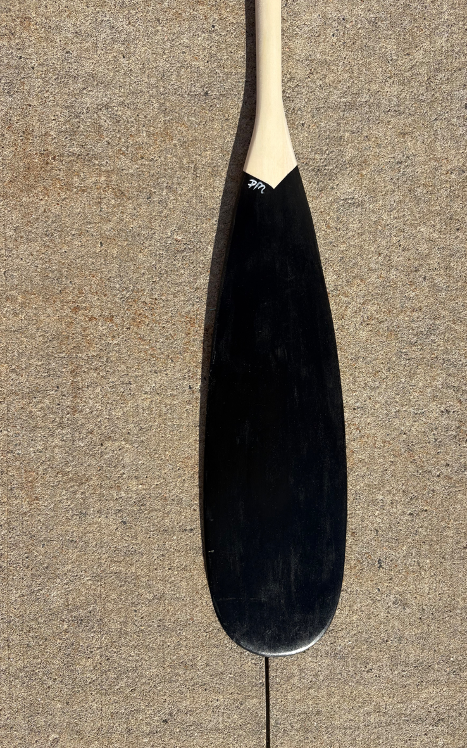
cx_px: 271
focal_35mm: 28
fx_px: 570
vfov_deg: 66.5
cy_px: 377
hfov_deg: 44.4
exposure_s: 1/2865
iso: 50
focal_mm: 5.96
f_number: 1.6
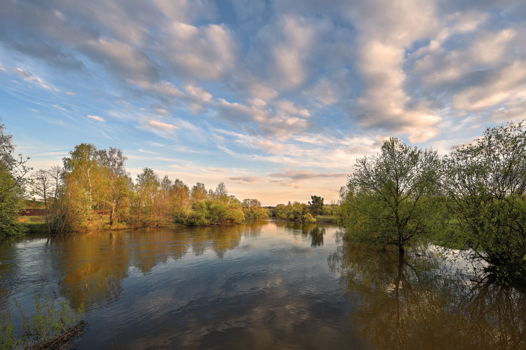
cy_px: 207
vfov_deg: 69.8
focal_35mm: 17
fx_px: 248
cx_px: 295
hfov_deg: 92.9
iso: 64
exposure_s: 1/40
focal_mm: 14
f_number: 8
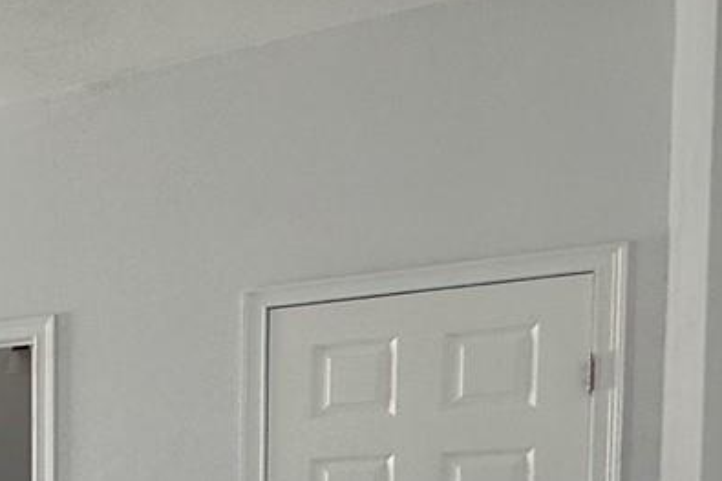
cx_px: -386
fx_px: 1183
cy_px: 607
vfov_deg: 21.1
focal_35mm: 59
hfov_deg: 25.1
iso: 64
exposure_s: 1/268
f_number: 2.2
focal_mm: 2.22
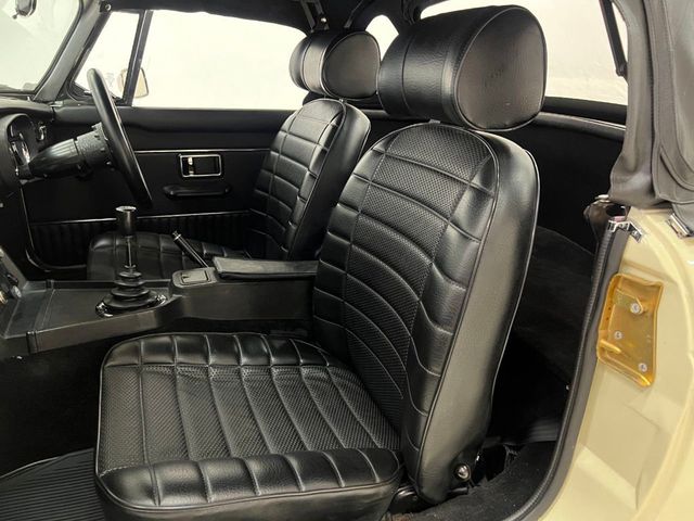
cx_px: 347
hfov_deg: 67.3
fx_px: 521
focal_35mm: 26
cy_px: 260
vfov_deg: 53.1
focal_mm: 5.7
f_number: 1.5
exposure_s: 1/30
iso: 640
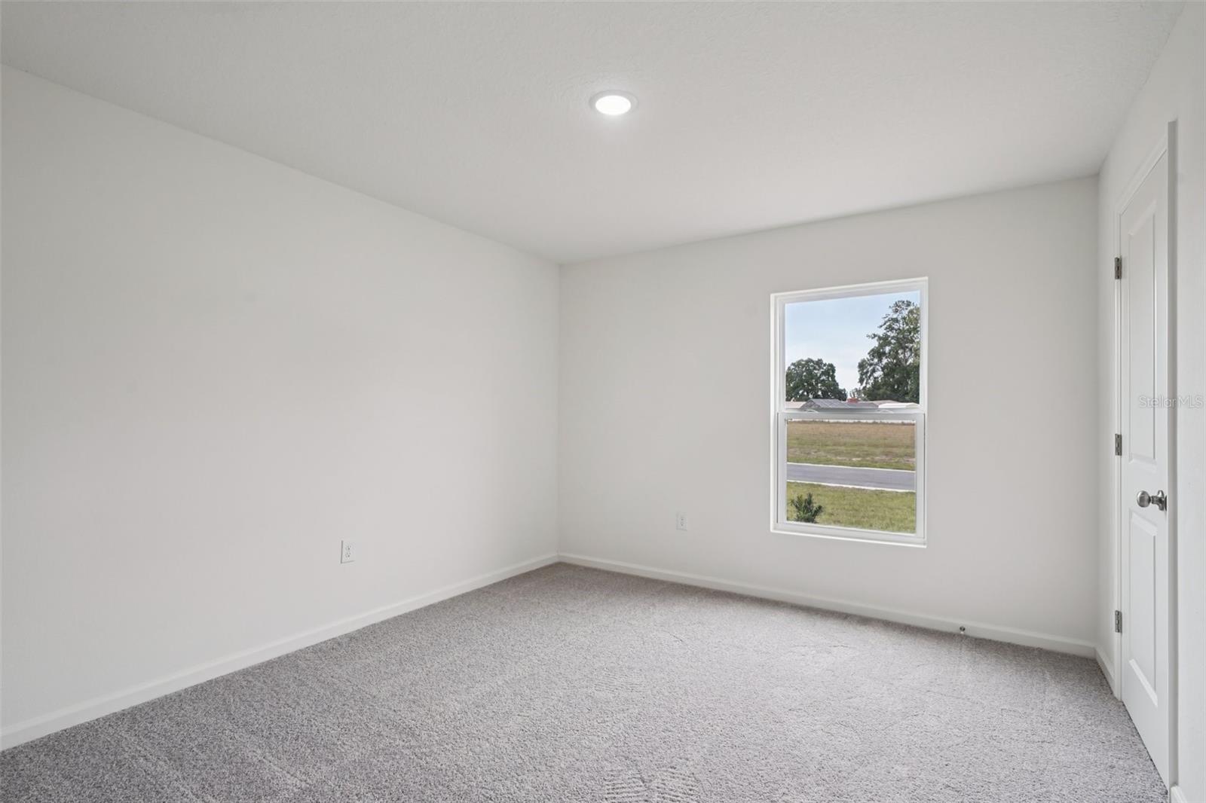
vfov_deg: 70.4
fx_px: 569
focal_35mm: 17
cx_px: 603
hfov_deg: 93.3
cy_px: 402
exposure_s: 1/30
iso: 400
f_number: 8
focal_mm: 17
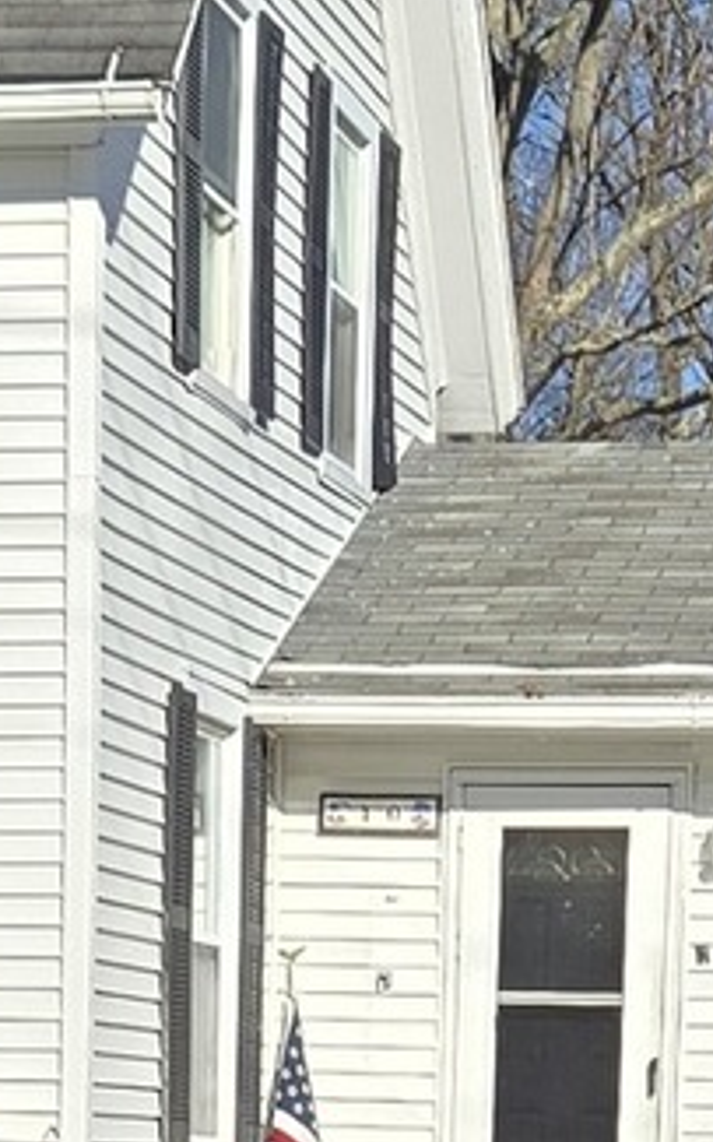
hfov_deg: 7.6
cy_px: 1996
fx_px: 5381
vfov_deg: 11.3
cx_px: 284
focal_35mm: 173
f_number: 1.8
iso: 25
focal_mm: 5.4
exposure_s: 1/2410
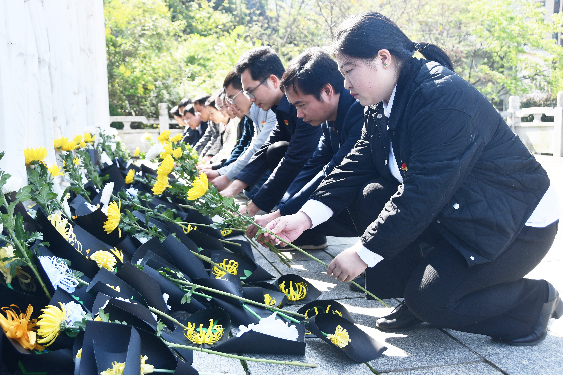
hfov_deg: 49.6
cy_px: 188
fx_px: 610
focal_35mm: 39
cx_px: 282
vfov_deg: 34.2
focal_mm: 26
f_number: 5.6
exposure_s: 1/250
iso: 220
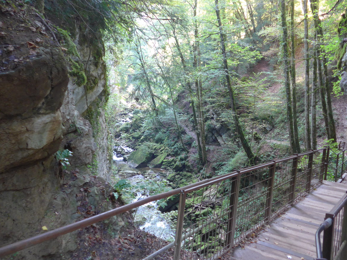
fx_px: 301
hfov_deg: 60.0
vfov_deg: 46.8
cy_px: 131
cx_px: 177
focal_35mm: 30
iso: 400
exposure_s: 1/40
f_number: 2
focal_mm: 6
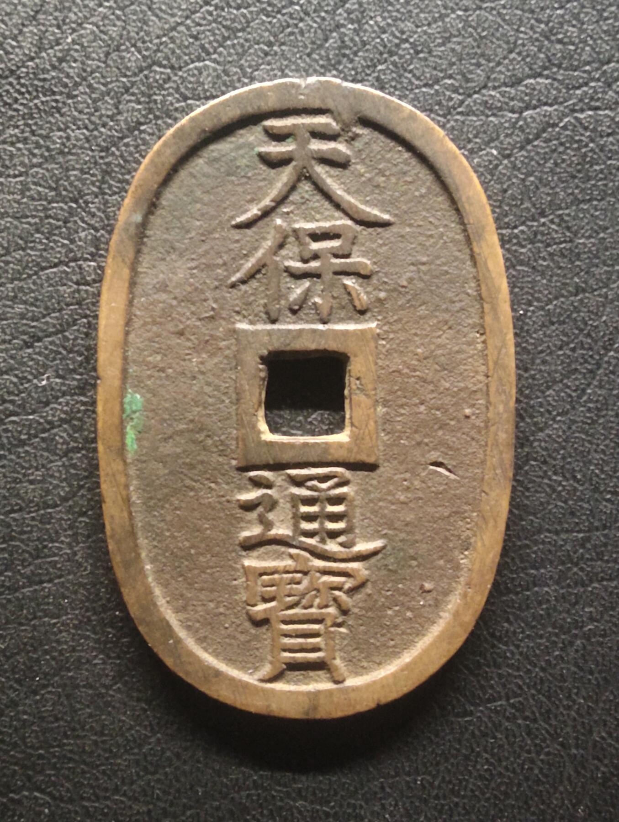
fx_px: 1189
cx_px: 310
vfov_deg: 38.1
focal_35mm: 50
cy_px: 411
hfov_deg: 29.2
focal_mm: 3.42
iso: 1600
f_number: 2.2
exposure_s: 1/16.7
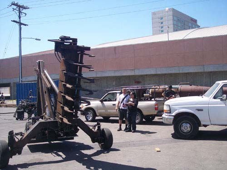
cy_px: 85
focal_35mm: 39
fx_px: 256
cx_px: 114
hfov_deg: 47.9
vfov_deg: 36.8
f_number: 3.4
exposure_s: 1/750
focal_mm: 8
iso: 100
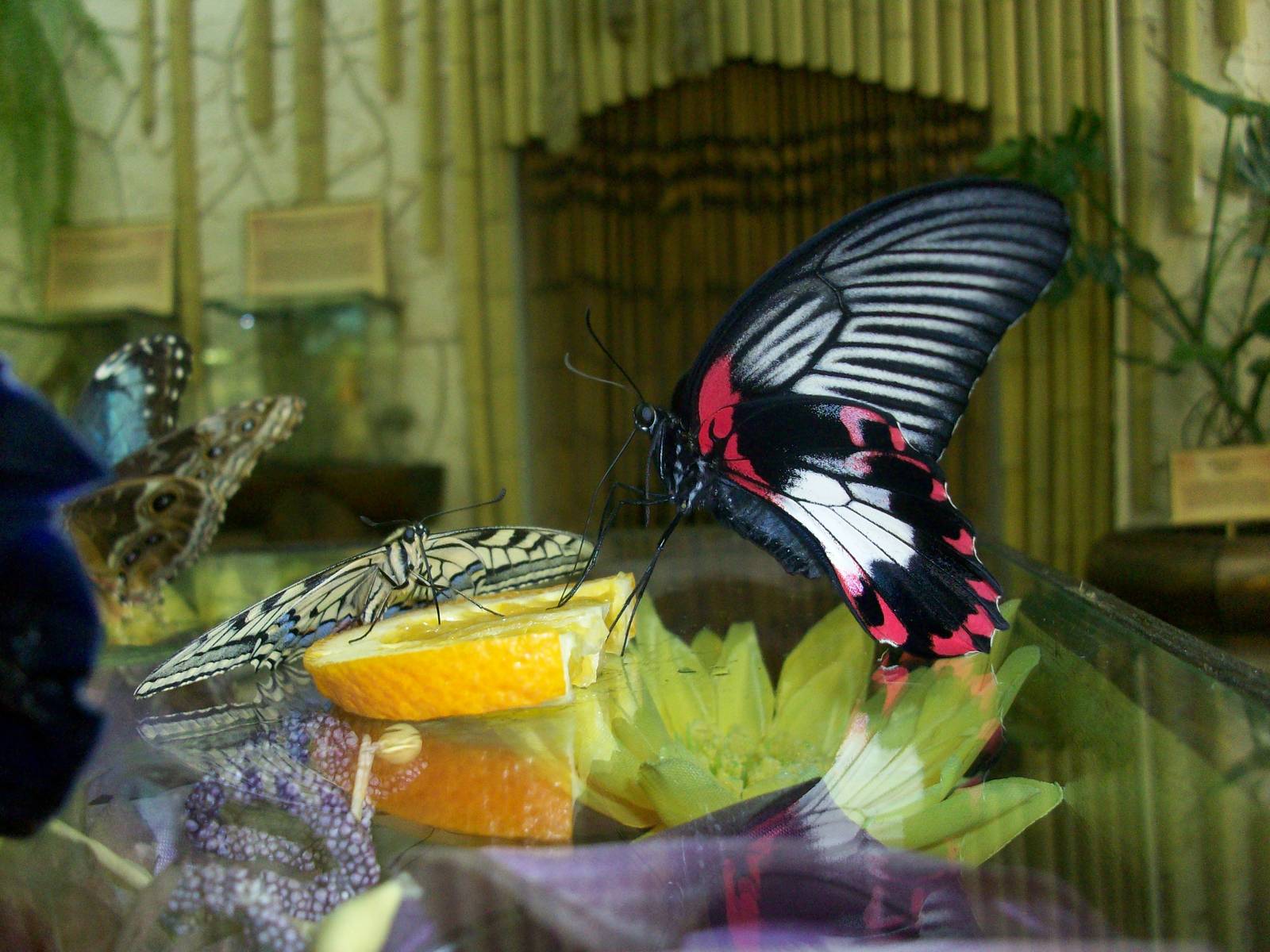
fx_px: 1247
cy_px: 476
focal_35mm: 34
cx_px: 635
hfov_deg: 54.0
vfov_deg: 41.8
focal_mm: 5.7
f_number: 2.8
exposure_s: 1/30
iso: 160
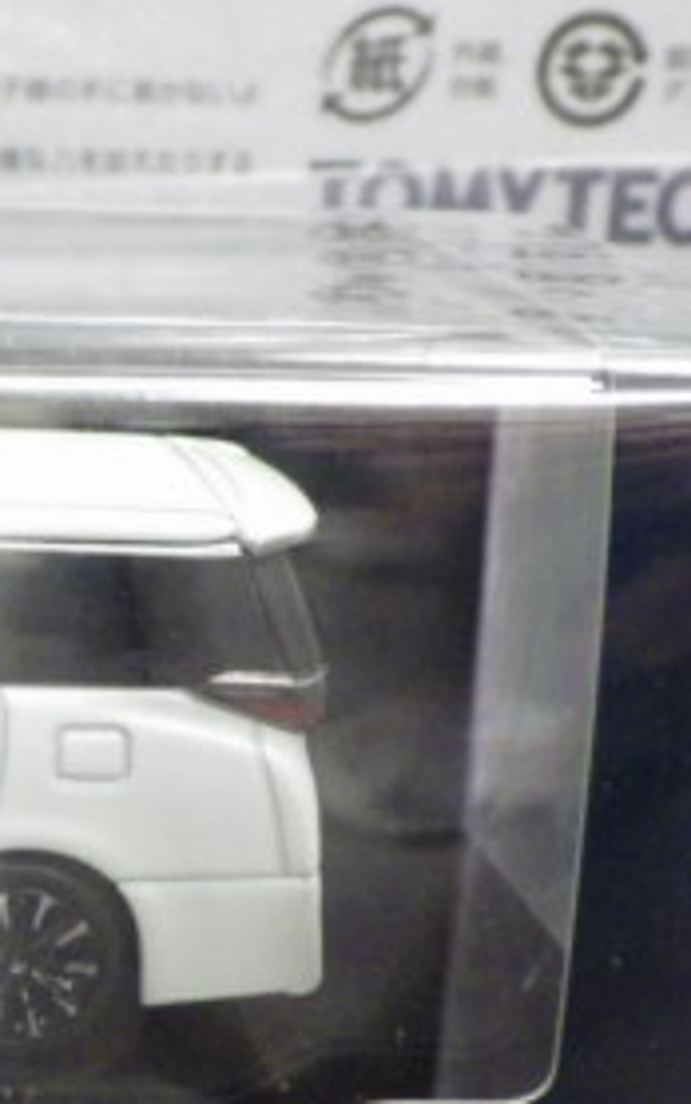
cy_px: 751
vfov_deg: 20.7
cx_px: -433
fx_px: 3010
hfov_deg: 12.3
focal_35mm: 100
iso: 1000
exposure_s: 1/25
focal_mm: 7.4
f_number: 3.6
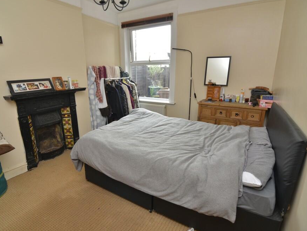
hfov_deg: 85.8
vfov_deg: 69.9
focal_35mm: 19
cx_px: 140
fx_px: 165
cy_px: 115
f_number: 4
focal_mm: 11
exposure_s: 1/60
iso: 640
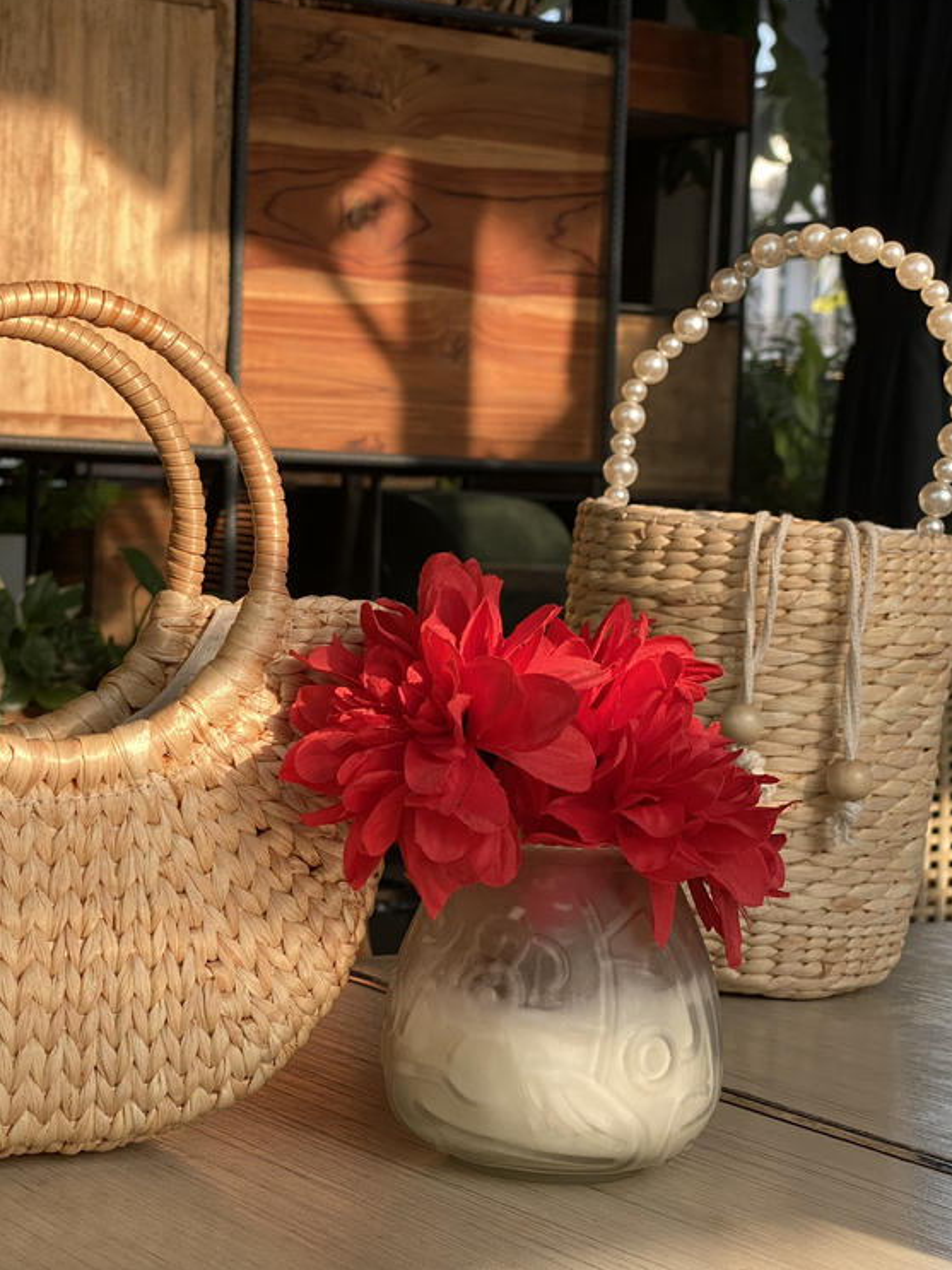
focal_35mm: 70
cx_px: 306
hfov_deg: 20.9
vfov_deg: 27.8
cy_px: 631
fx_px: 2568
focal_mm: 6
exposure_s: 1/133
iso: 20
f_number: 2
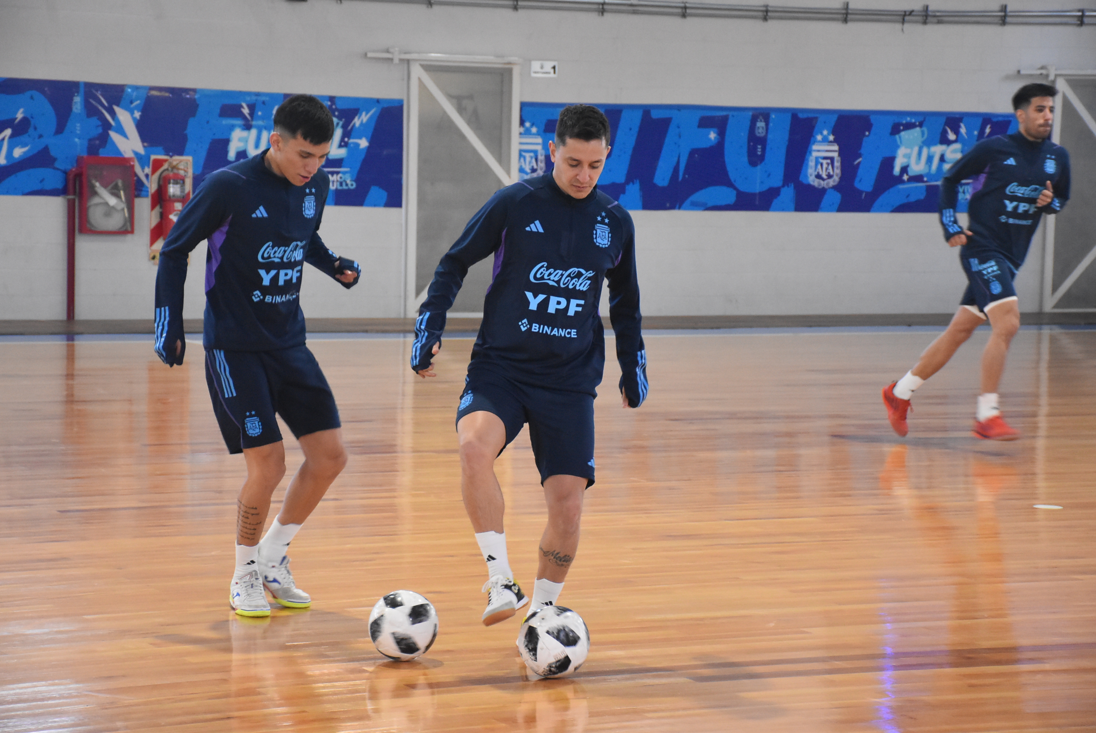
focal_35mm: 99
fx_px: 3016
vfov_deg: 13.8
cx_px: 548
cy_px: 366
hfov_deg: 20.6
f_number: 5
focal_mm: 66
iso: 3200
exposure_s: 1/125
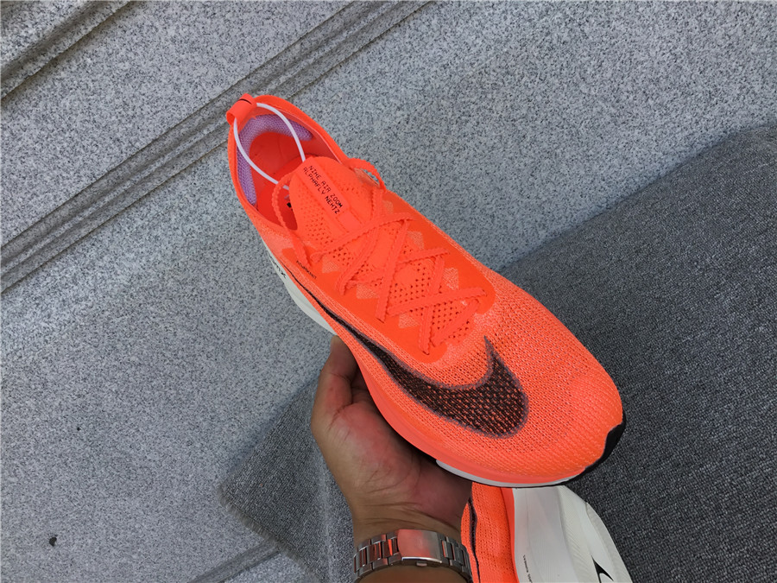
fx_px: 696
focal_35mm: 31
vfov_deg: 45.4
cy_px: 292
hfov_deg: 58.4
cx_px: 388
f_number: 2.4
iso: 25
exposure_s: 1/372
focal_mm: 3.3
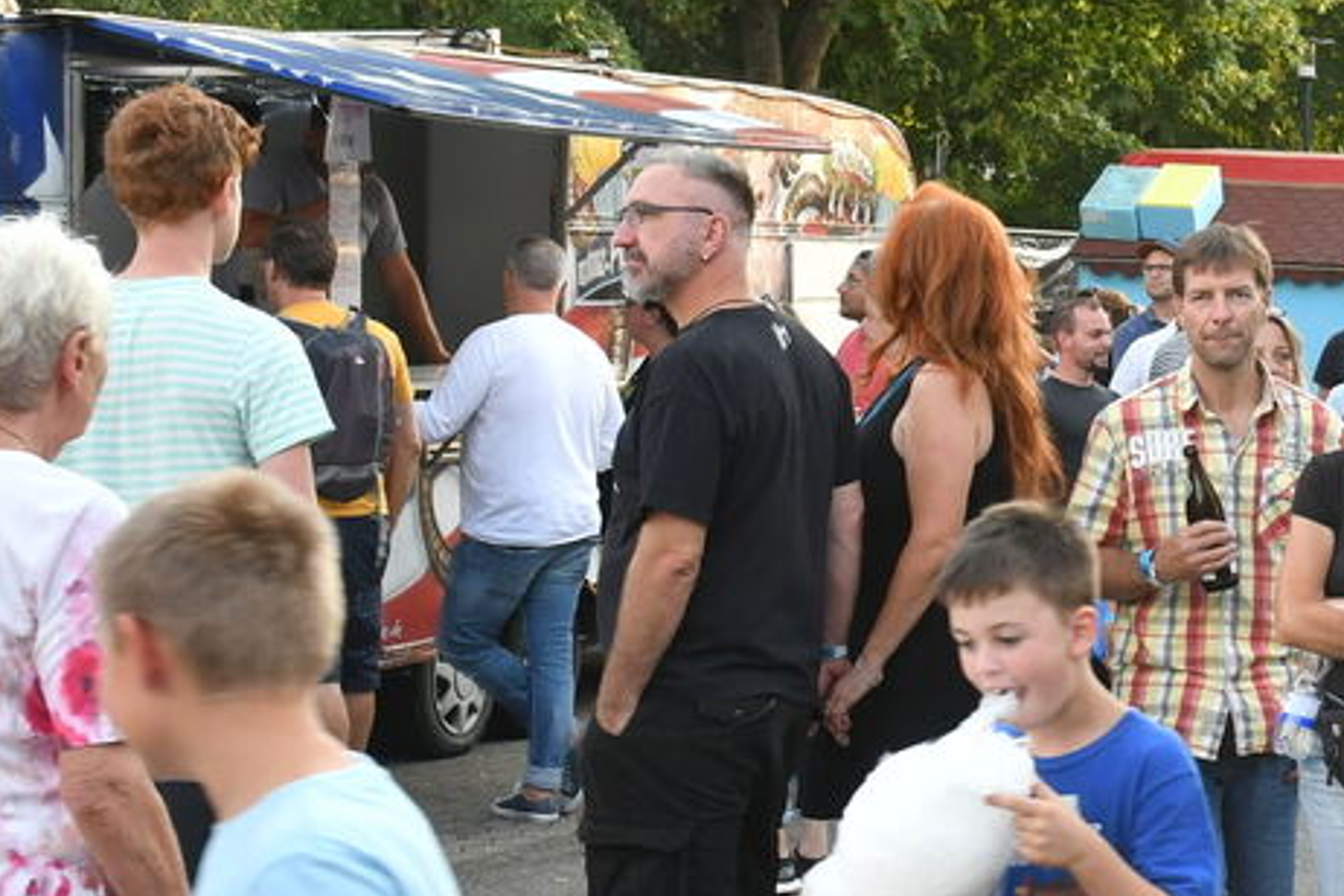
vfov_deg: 12.6
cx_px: 1551
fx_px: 4069
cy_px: 410
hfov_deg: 18.0
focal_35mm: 109
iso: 800
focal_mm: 28
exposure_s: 1/125
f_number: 5.6
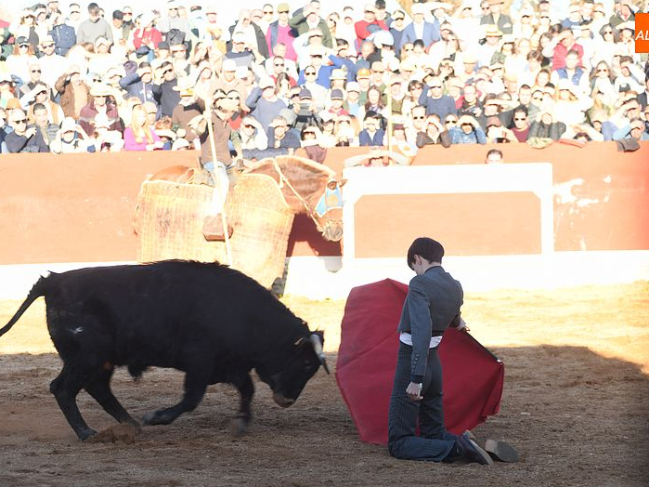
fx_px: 2193
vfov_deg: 12.7
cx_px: 300
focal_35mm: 117
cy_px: 258
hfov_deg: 16.8
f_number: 3.5
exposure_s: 1/320
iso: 160
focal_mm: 100
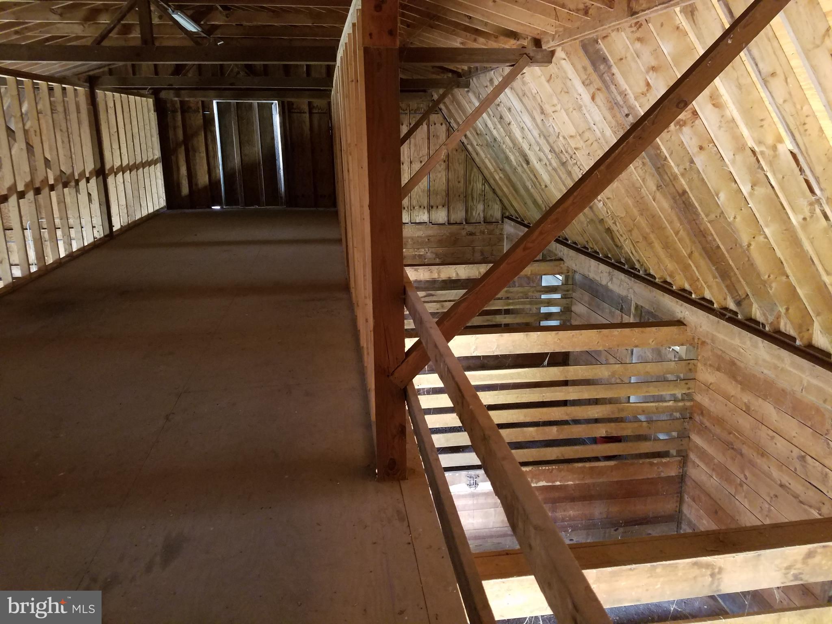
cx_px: 416
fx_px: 625
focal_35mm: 26
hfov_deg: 67.3
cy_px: 312
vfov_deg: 53.1
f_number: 1.7
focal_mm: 4.2
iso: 320
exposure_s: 1/10
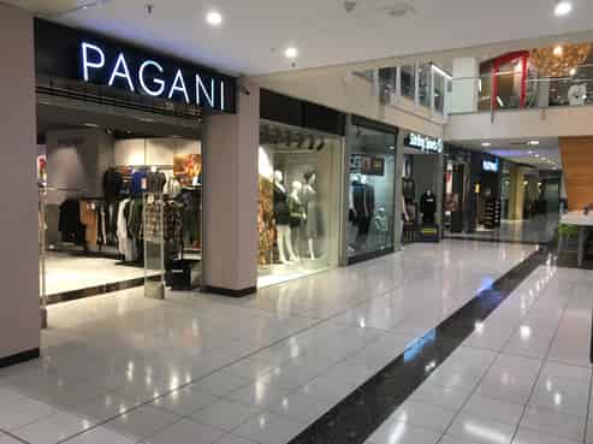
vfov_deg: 48.2
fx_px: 496
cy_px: 222
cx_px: 296
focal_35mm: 29
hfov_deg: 61.7
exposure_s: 1/33
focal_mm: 4.15
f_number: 2.2
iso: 32
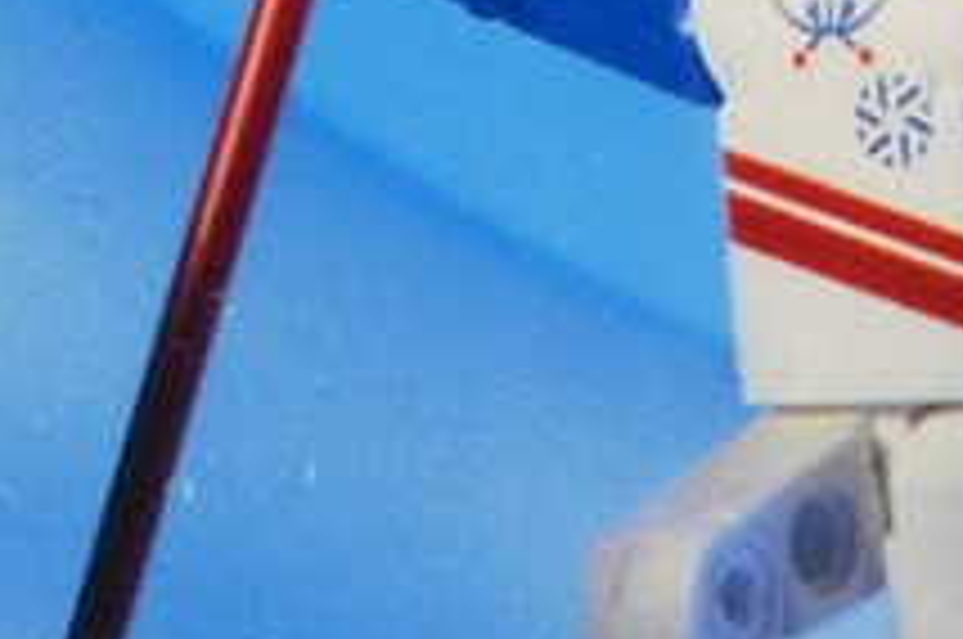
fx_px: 8673
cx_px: -369
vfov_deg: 4.2
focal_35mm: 325
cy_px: -270
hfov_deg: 6.3
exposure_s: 1/6
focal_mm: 29
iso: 125
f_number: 10
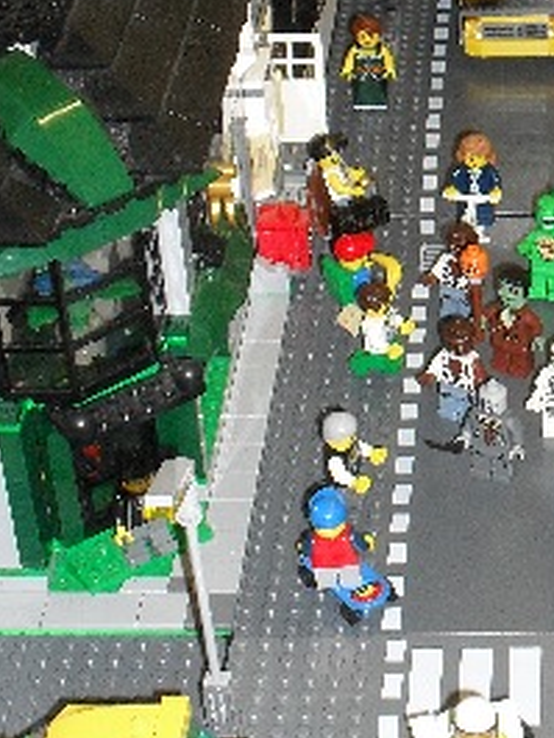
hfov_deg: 15.2
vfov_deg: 20.6
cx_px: 604
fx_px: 2026
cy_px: 240
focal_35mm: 95
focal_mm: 7.5
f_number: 3.6
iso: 200
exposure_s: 1/45
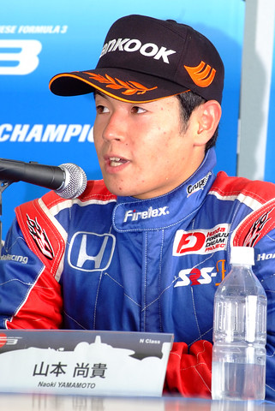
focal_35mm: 180
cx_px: 138
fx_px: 2058
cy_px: 206
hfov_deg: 7.6
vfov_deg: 11.4
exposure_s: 1/60
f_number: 11
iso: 800
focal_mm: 120
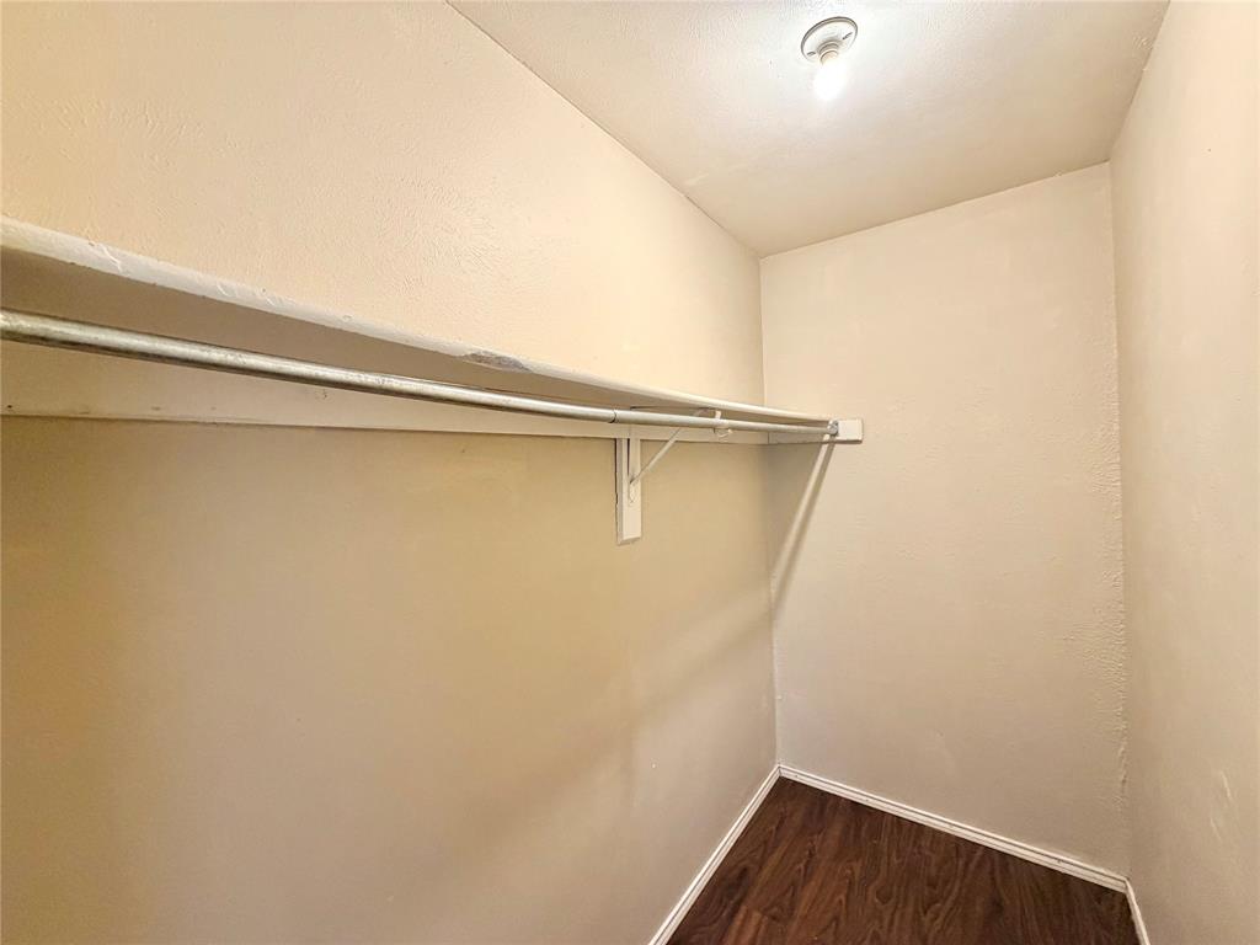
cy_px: 472
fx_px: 510
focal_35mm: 14
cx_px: 630
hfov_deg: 102.1
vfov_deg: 85.7
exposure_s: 1/60
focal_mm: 2.22
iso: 320
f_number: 2.2
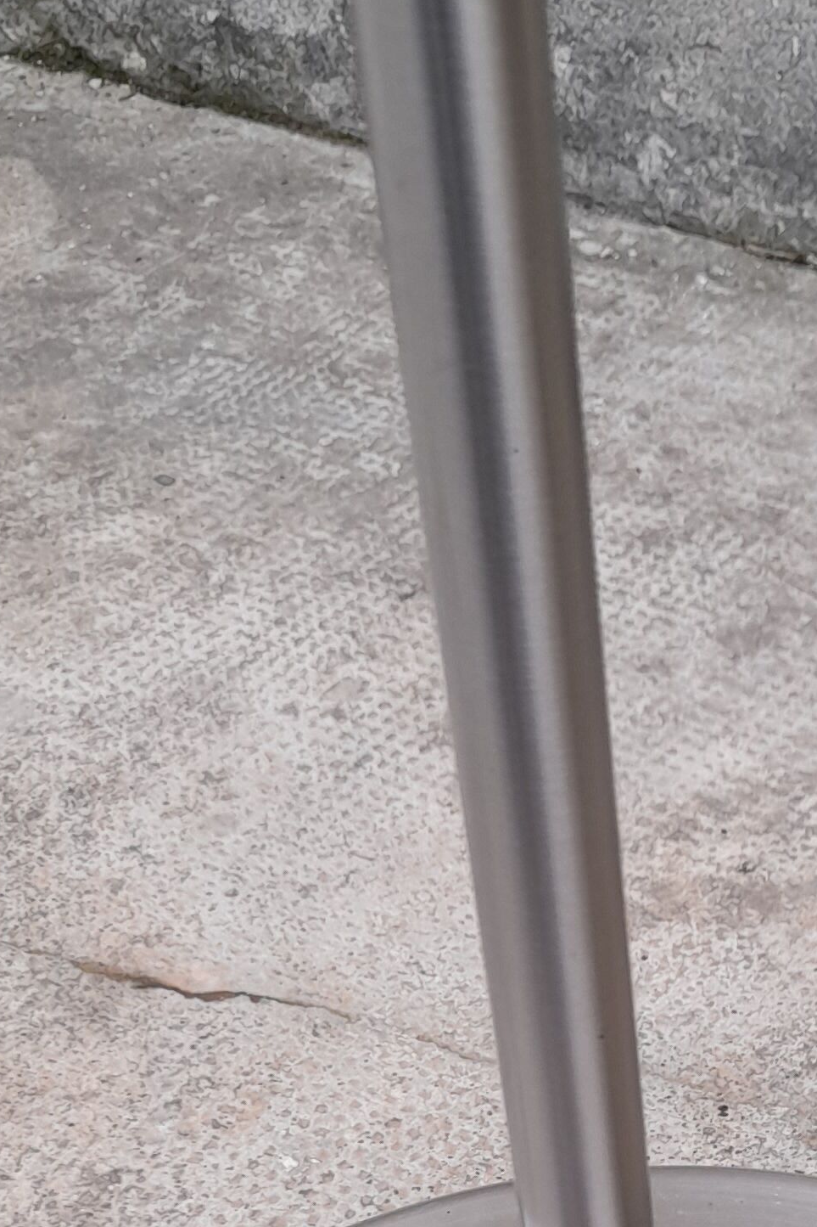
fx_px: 2451
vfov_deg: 26.3
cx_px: 720
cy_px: 1282
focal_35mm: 72
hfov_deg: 18.6
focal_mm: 4.6
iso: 32
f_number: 2
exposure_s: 1/50
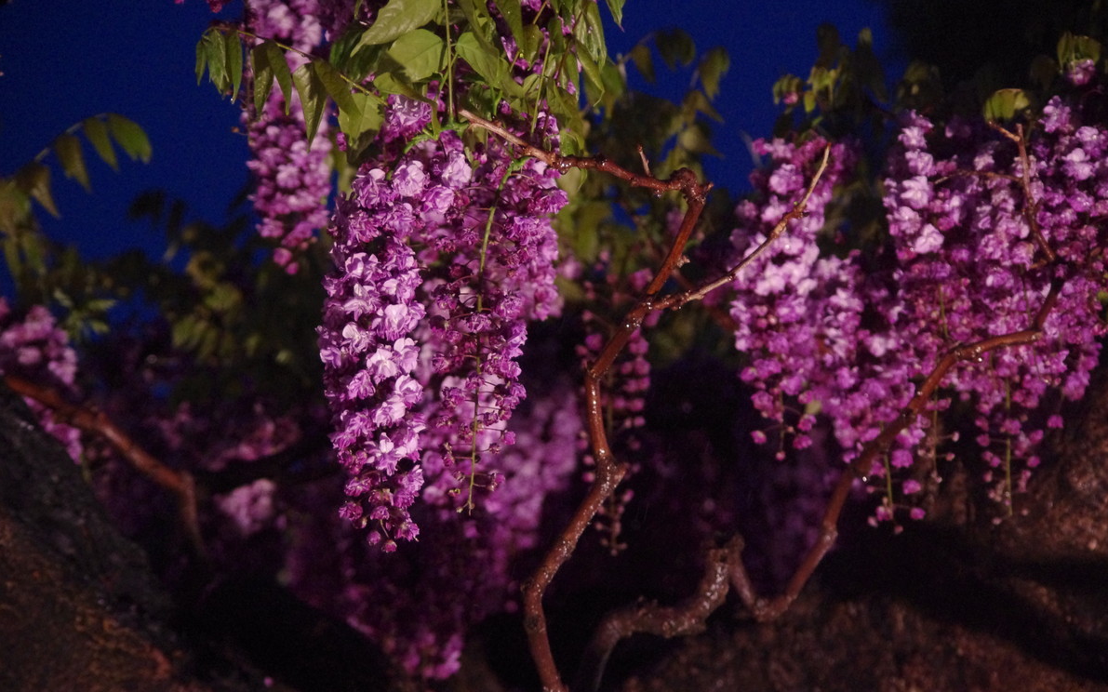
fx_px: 4559
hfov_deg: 13.9
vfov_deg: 8.7
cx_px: 557
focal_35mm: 151
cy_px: 350
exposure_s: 1/160
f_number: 4
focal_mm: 97.5
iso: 3200
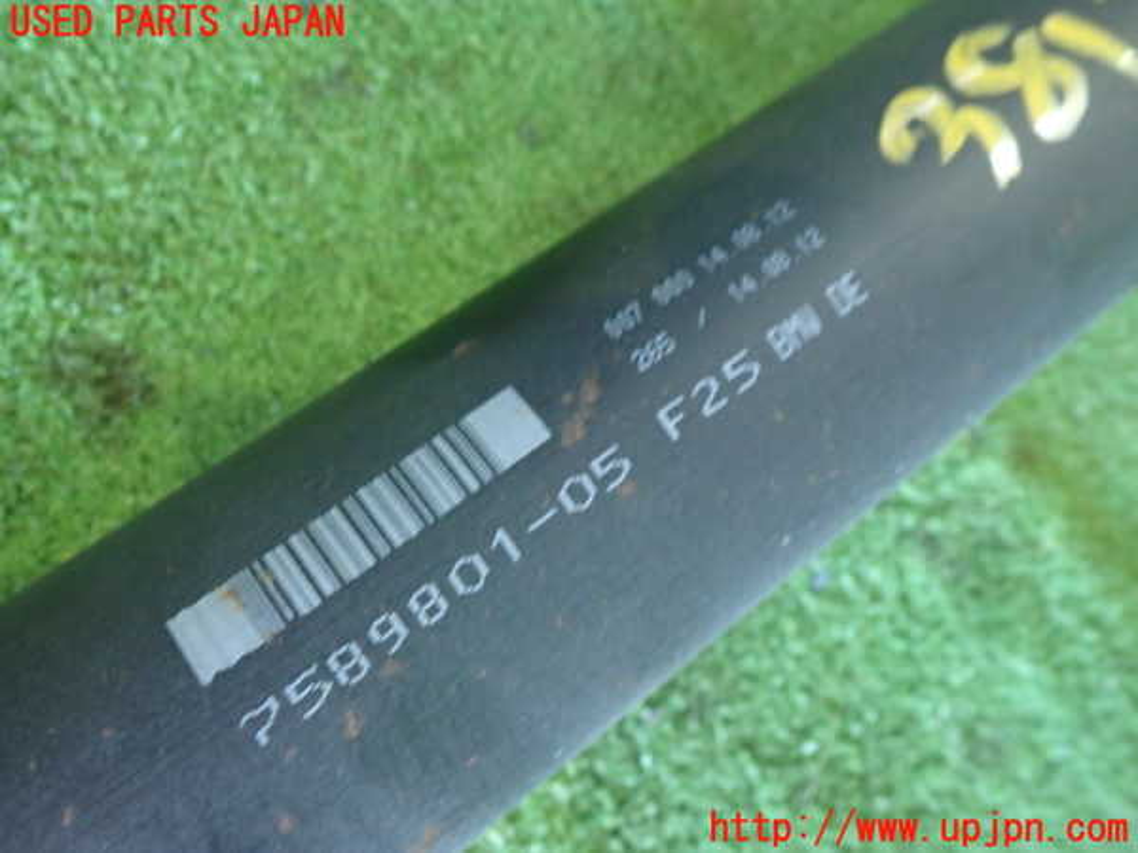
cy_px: 426
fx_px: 986
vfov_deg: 46.8
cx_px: 569
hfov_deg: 60.0
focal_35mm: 30
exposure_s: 1/30
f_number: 2.3
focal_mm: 5.4
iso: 640
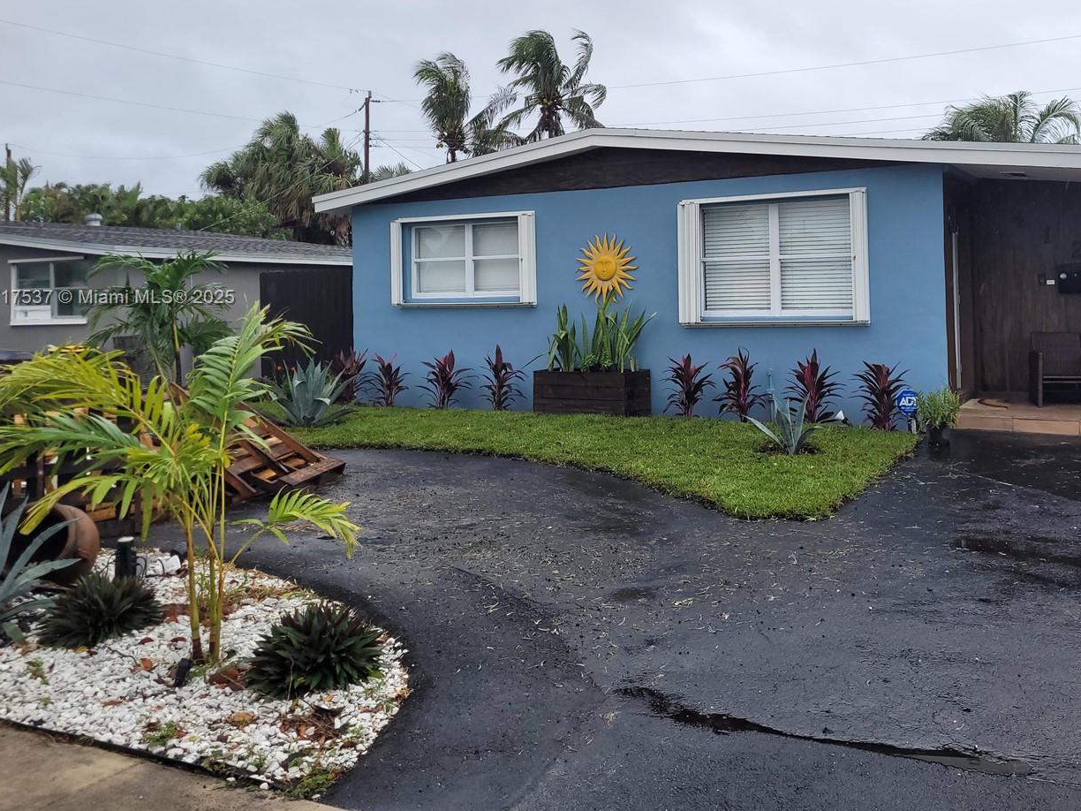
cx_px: 659
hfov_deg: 53.5
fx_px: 1062
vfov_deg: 41.5
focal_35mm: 34
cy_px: 299
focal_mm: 5.4
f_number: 1.8
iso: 40
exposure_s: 1/332
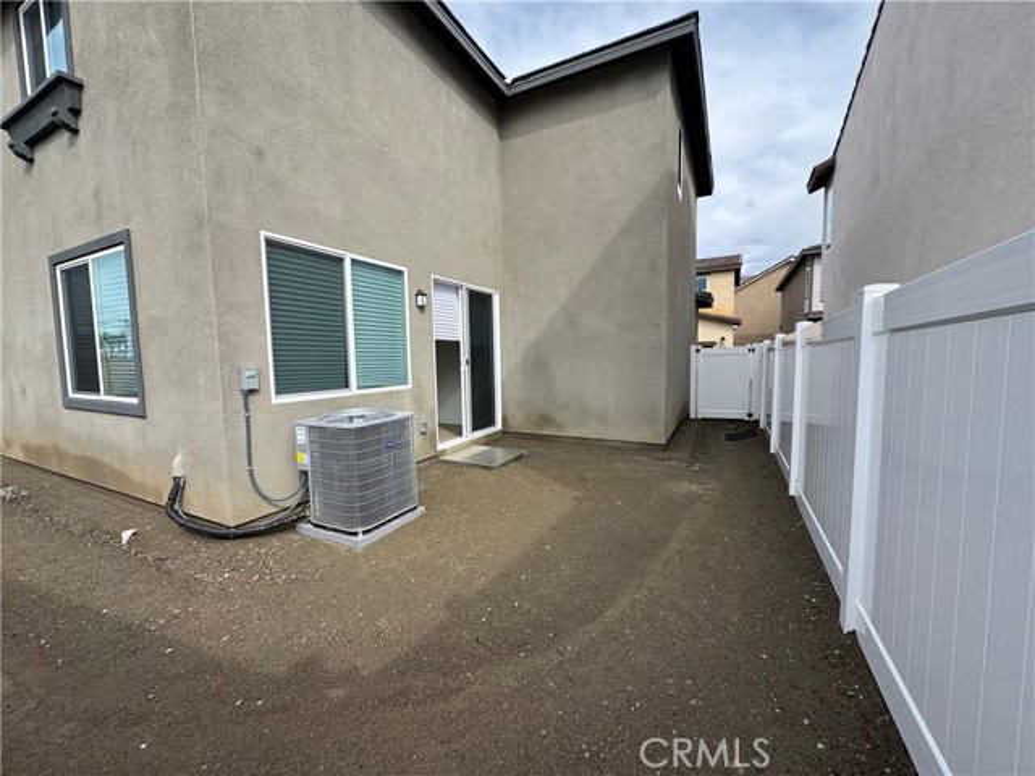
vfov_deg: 85.7
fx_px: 419
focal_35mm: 14
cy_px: 388
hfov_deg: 102.1
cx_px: 518
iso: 50
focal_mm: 2.22
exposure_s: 1/763
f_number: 2.2
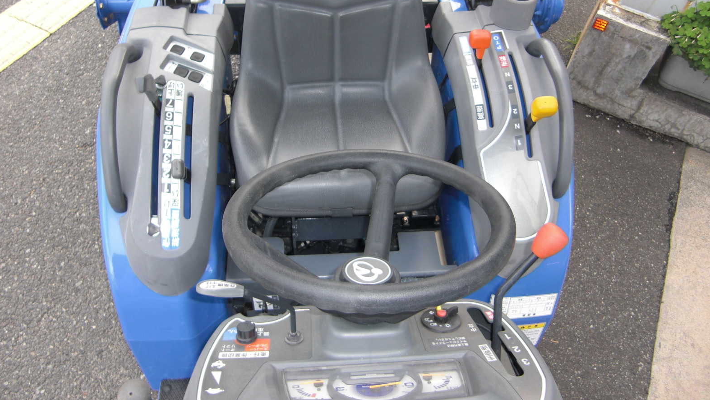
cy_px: 160
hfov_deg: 62.6
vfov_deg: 37.6
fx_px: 584
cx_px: 358
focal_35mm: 31
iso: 50
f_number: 2.6
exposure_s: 1/60
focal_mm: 4.9
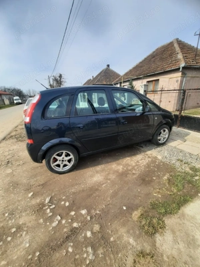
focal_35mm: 13
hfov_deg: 89.9
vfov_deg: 106.2
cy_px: 134
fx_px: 100
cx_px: 100
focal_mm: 1.74
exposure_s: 1/1250
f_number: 2.2
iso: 40
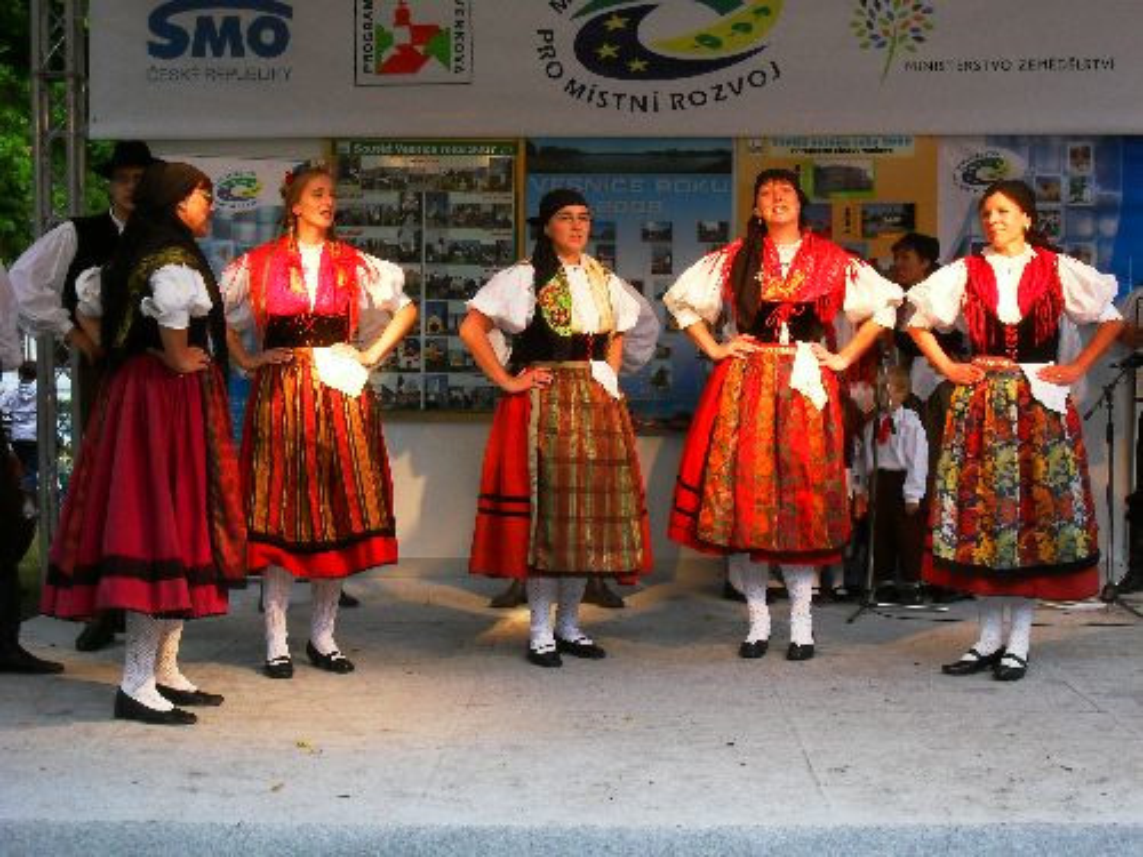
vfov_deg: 25.7
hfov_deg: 33.8
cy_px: 428
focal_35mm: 57
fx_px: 1882
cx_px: 572
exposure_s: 1/60
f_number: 4.3
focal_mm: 10.1
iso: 120
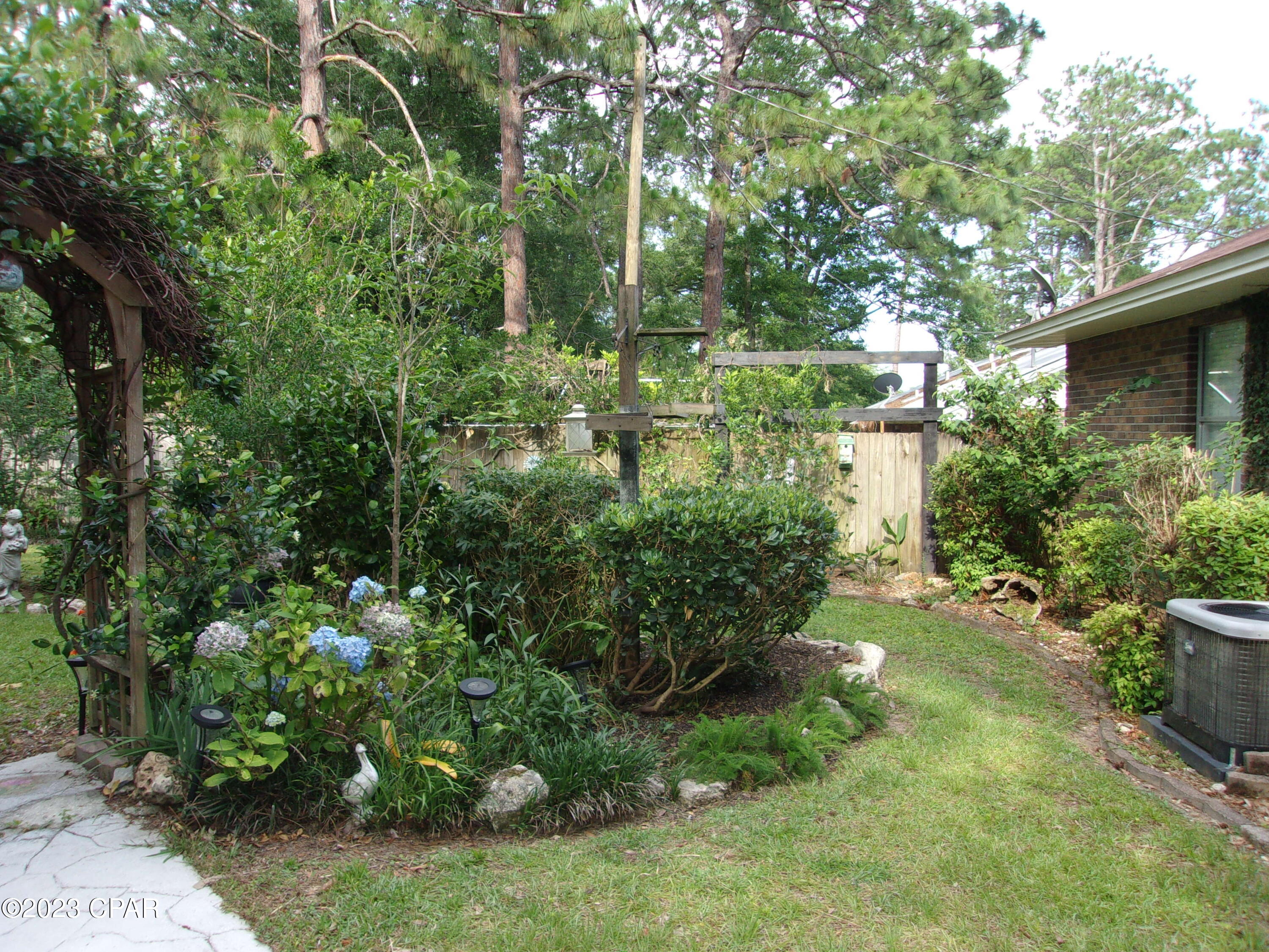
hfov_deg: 65.3
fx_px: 990
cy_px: 476
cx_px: 634
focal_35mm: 27
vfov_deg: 51.4
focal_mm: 4.9
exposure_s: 1/170
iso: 80
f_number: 3
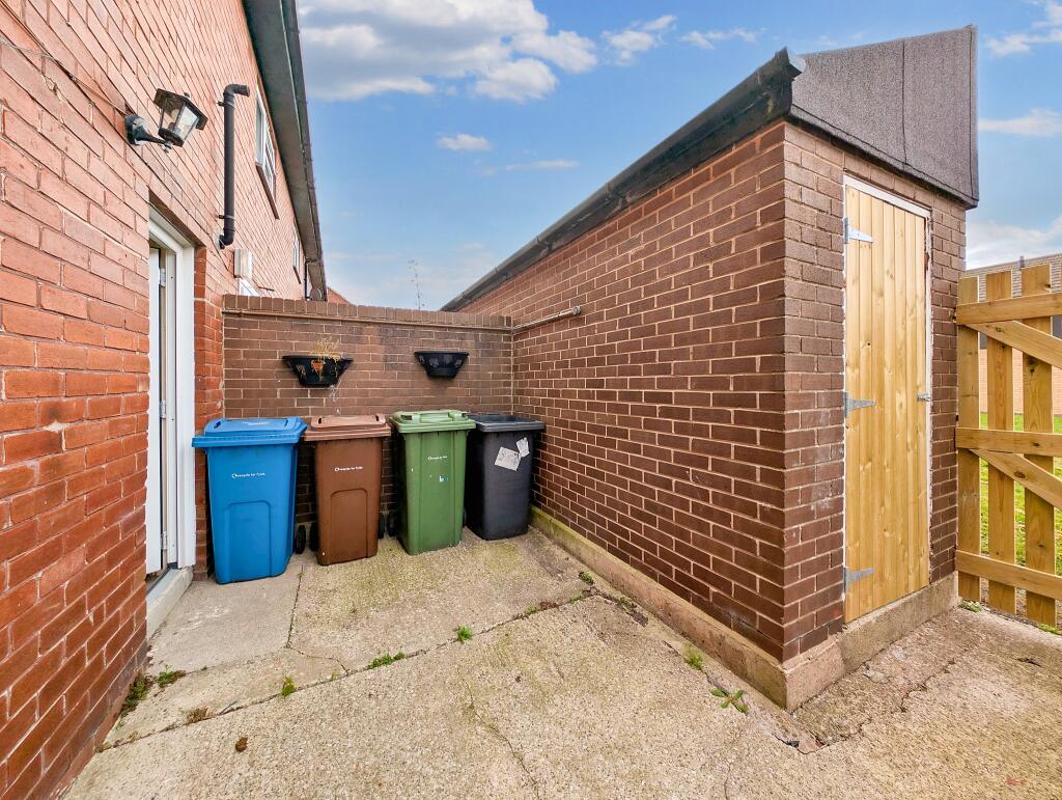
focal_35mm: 12
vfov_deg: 94.6
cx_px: 531
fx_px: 369
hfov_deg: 110.5
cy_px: 400
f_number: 1.9
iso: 40
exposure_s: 1/2370
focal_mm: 2.2
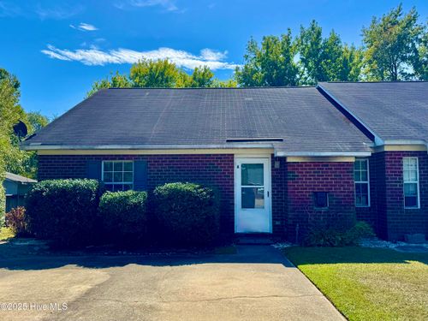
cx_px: 214
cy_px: 160
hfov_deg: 71.6
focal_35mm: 24
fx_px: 297
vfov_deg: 56.8
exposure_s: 1/4950
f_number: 1.78
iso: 80
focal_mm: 6.76
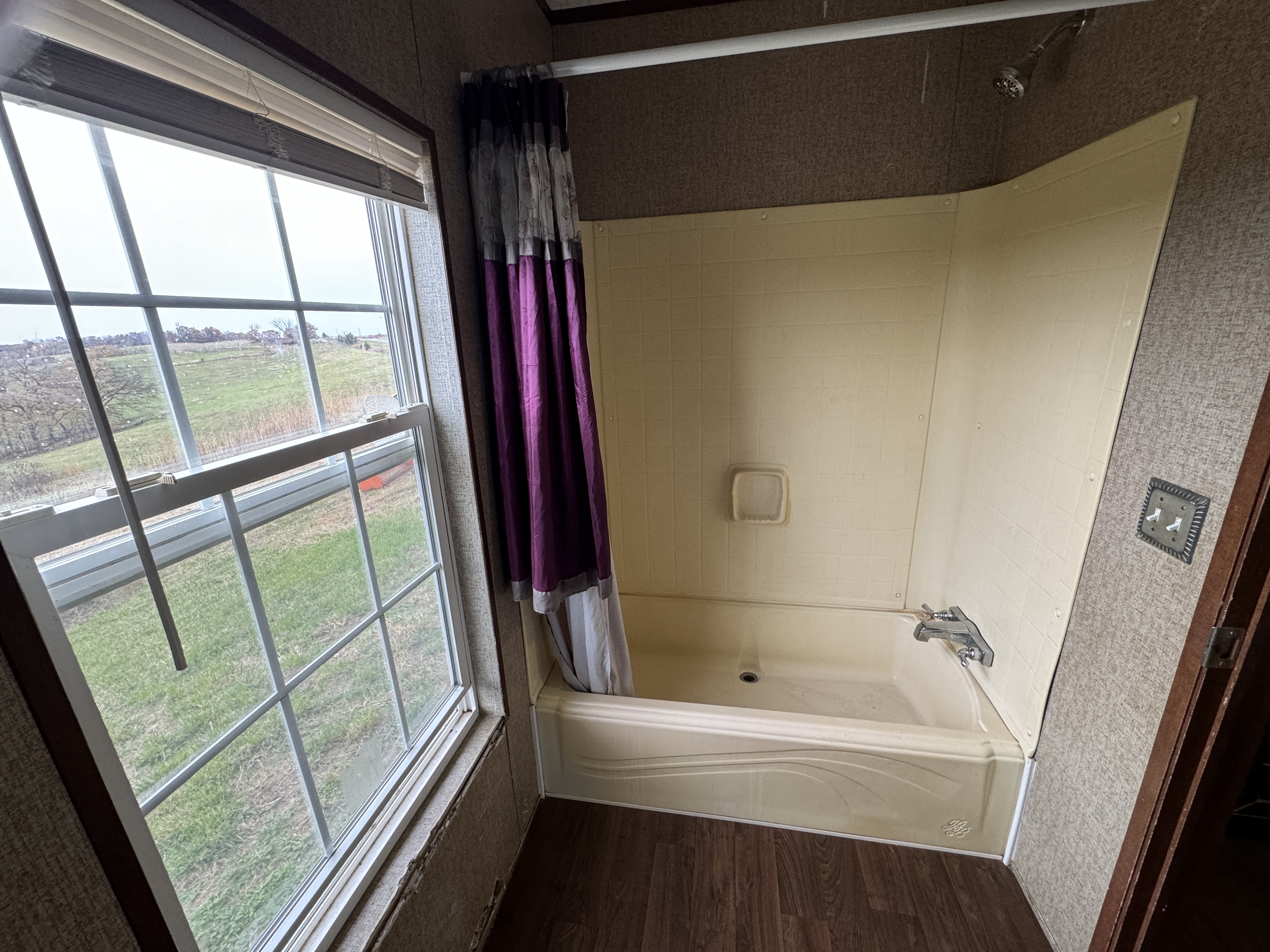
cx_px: 635
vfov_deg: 85.7
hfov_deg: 102.1
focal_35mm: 14
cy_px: 476
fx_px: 514
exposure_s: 1/60
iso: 200
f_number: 2.2
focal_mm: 2.22
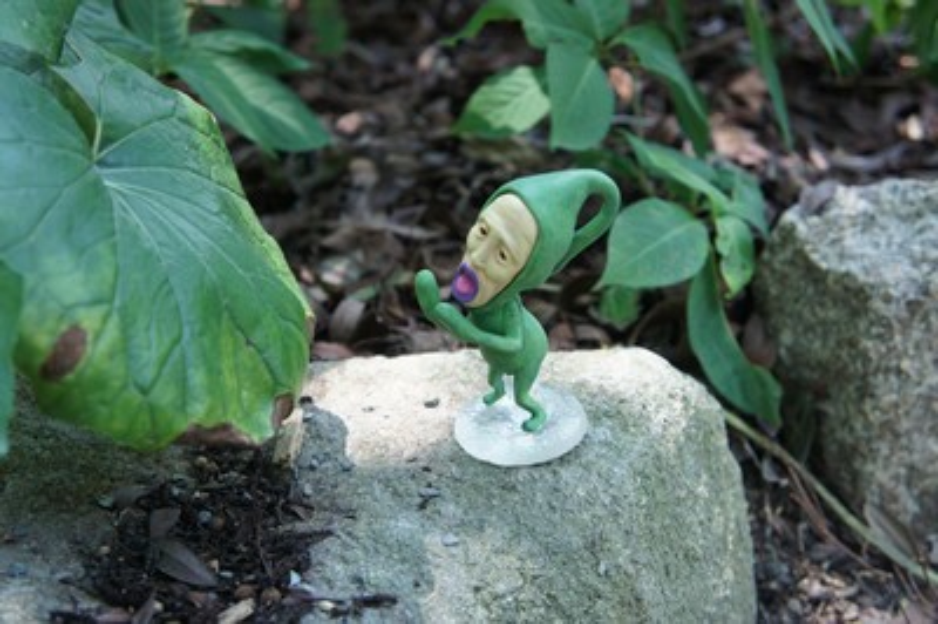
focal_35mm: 54
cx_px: 469
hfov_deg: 36.9
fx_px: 1406
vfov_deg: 25.0
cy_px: 312
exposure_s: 1/60
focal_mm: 36
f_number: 4.5
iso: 500
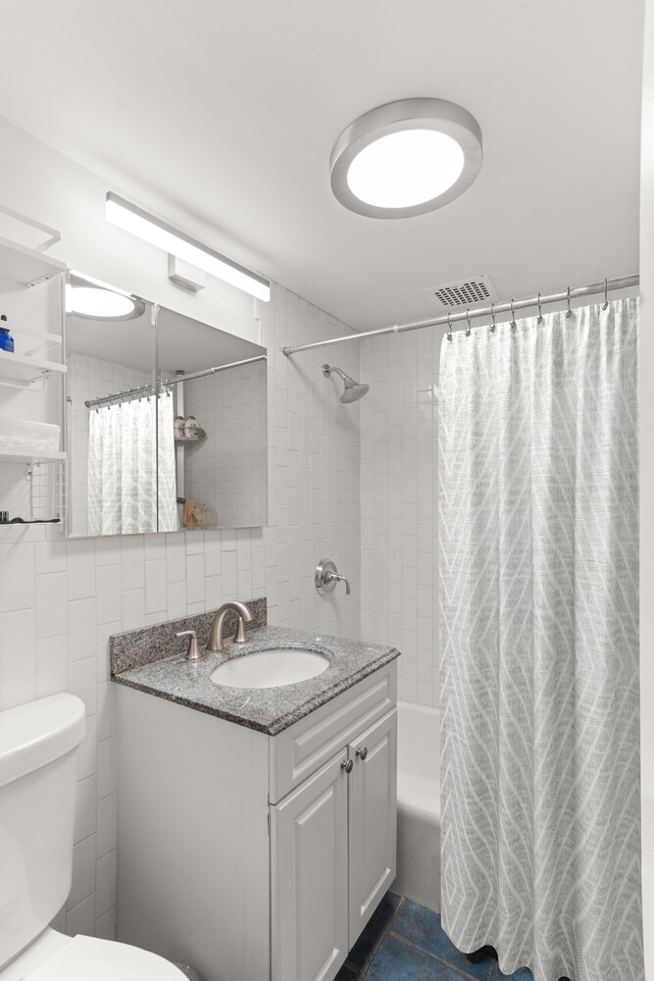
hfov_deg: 70.5
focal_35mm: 17
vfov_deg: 93.3
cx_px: 327
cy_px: 490
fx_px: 463
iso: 320
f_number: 11
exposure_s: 1.3
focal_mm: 17
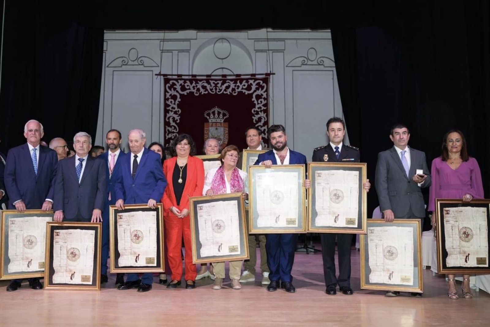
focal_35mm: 24
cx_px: 245
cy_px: 164
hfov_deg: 73.7
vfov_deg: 53.2
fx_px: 327
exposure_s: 1/200
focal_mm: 24
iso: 250
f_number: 2.8
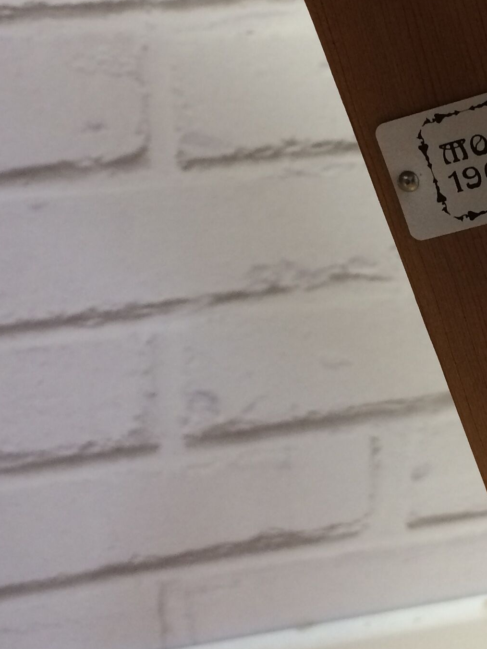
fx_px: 1313
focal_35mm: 70
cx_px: 415
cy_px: 203
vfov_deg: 27.6
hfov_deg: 20.7
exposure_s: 1/33
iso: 64
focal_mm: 4.15
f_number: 2.2
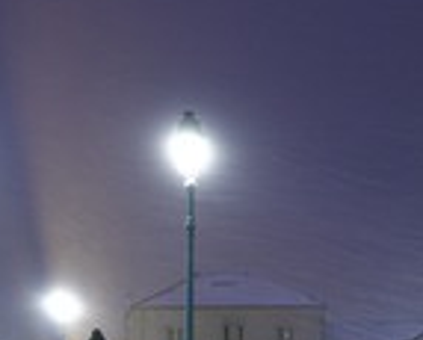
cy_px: 370
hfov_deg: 13.4
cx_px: 65
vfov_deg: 10.7
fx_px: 1794
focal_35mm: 143
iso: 800
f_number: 3.5
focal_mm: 52
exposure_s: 1/10
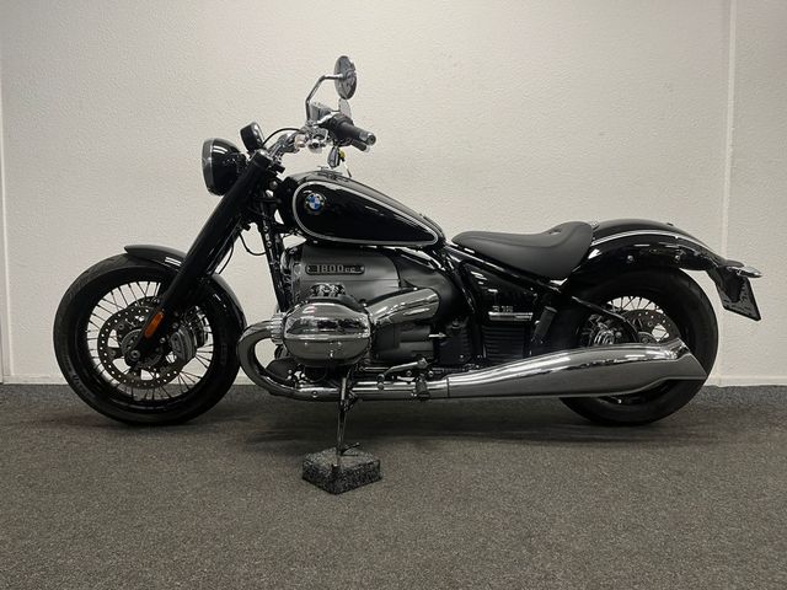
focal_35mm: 26
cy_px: 295
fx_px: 591
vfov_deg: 53.1
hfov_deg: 67.3
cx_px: 394
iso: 80
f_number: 1.6
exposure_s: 1/50
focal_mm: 5.1
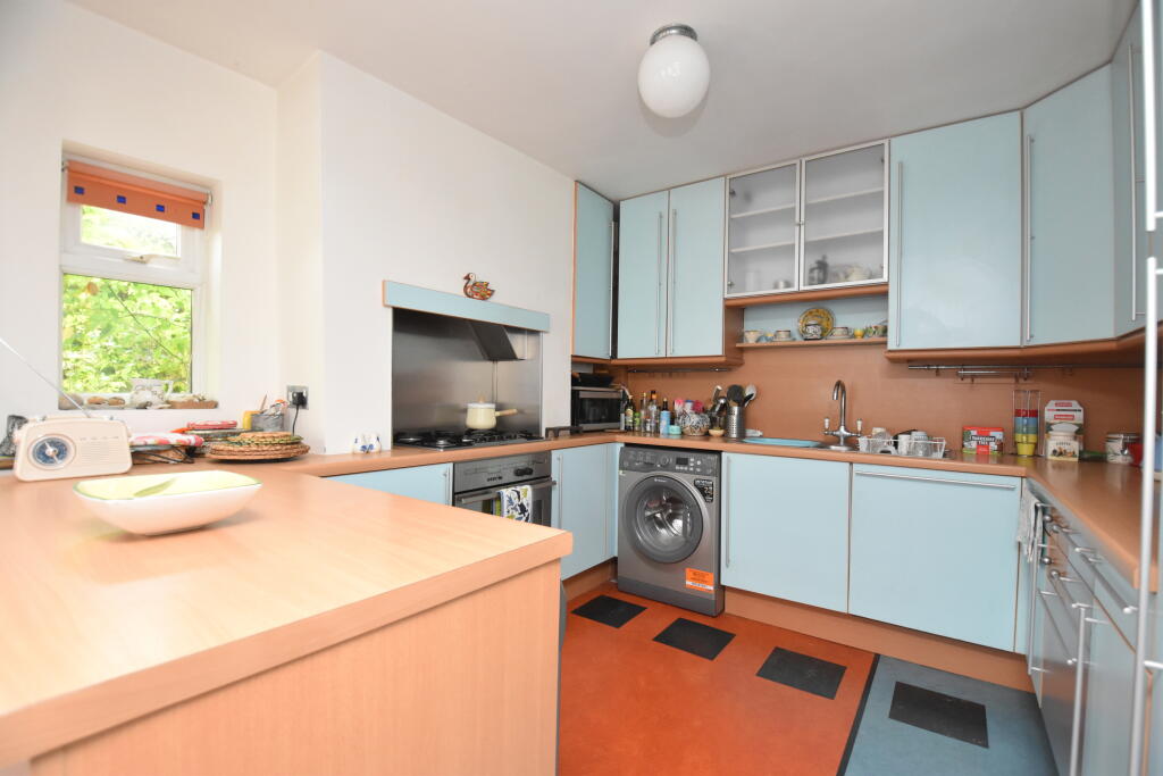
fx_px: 485
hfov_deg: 100.4
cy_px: 388
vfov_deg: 77.3
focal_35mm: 15
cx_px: 582
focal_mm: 10
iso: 1600
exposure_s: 1/125
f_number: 4
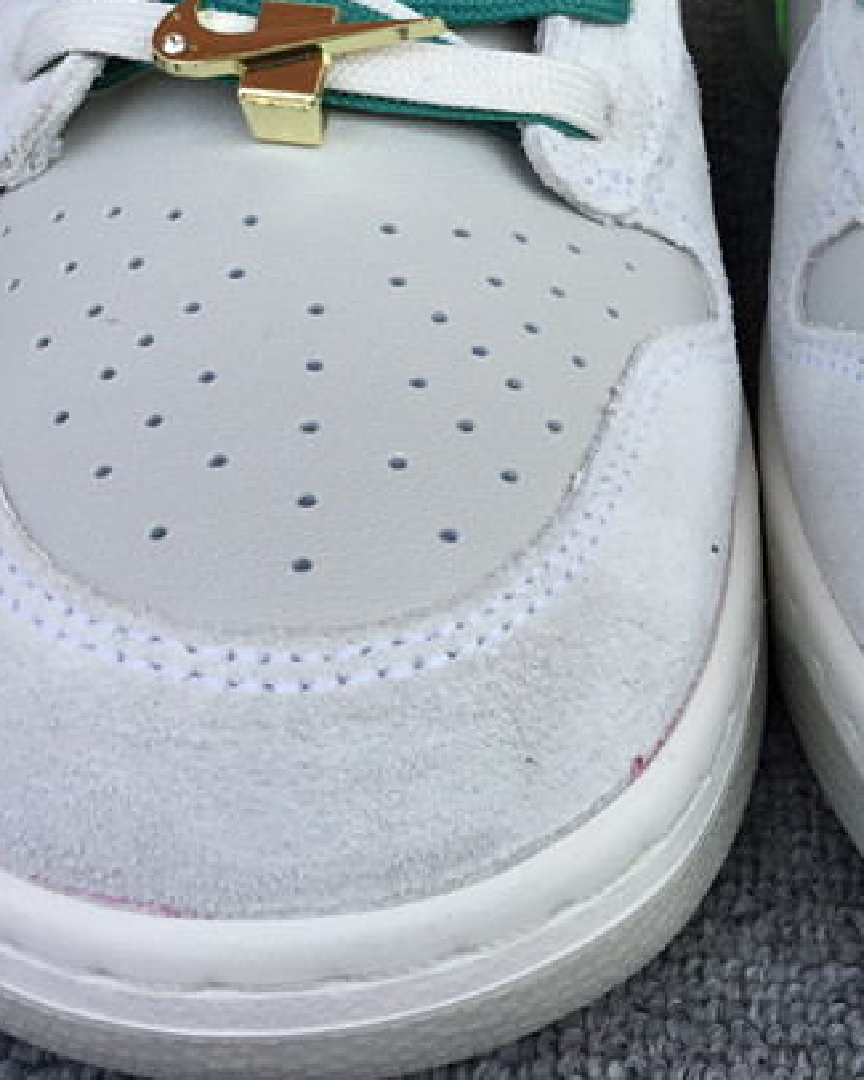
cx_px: 734
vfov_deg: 27.9
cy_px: 283
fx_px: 2141
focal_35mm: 67
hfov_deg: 22.4
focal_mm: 3.3
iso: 25
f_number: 2.4
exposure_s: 1/485
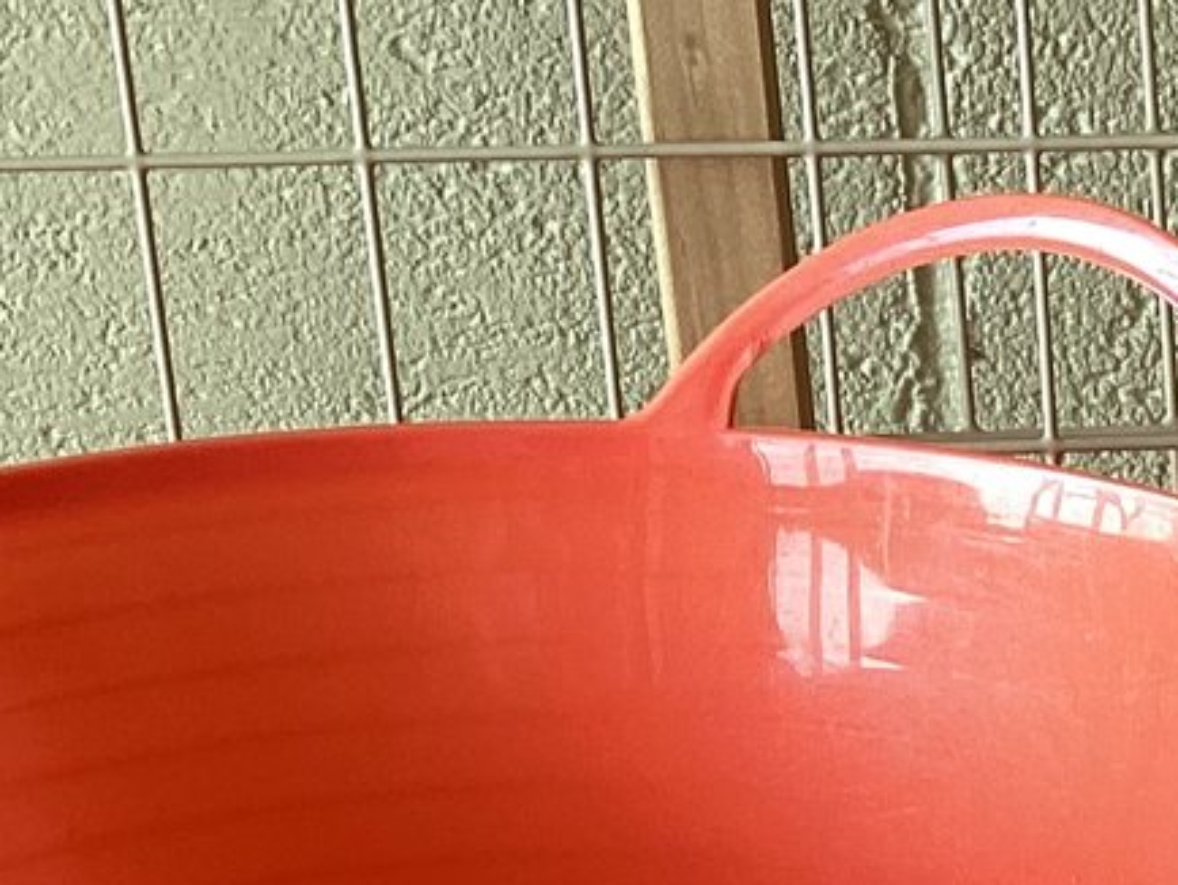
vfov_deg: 12.7
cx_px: 1530
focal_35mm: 108
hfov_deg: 17.1
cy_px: 1475
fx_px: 3677
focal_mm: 3.3
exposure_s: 1/120
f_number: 2.4
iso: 40
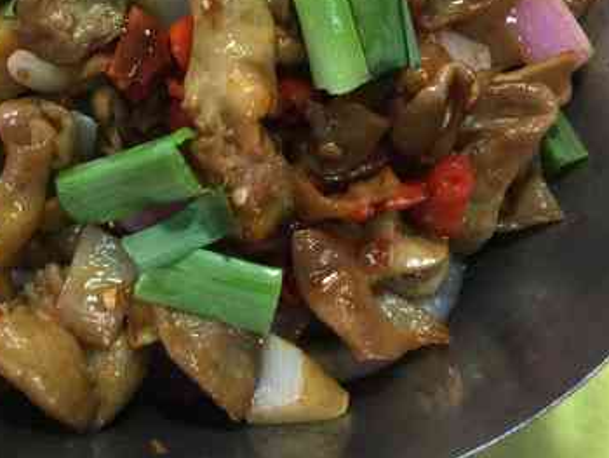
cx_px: 139
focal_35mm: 58
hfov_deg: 32.5
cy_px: 55
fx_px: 1021
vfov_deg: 24.6
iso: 100
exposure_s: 1/17
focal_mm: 4.15
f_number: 2.2
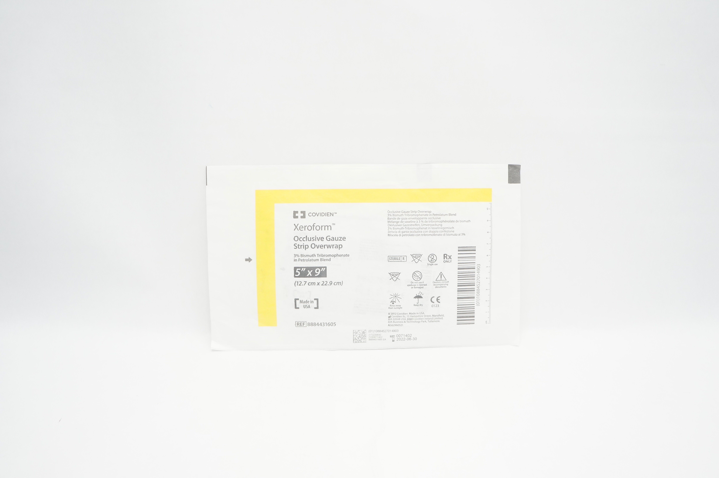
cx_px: 360
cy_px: 239
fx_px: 539
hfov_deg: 67.4
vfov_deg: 47.8
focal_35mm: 27
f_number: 5
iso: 800
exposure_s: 1/80
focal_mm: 18
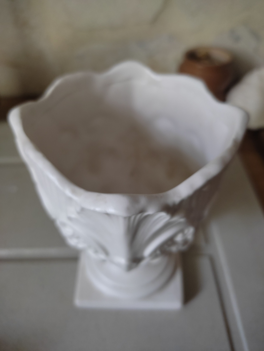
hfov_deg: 53.1
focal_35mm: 26
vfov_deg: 67.3
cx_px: 132
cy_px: 176
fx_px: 264
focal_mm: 4.74
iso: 1164
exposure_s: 1/25
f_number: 1.79
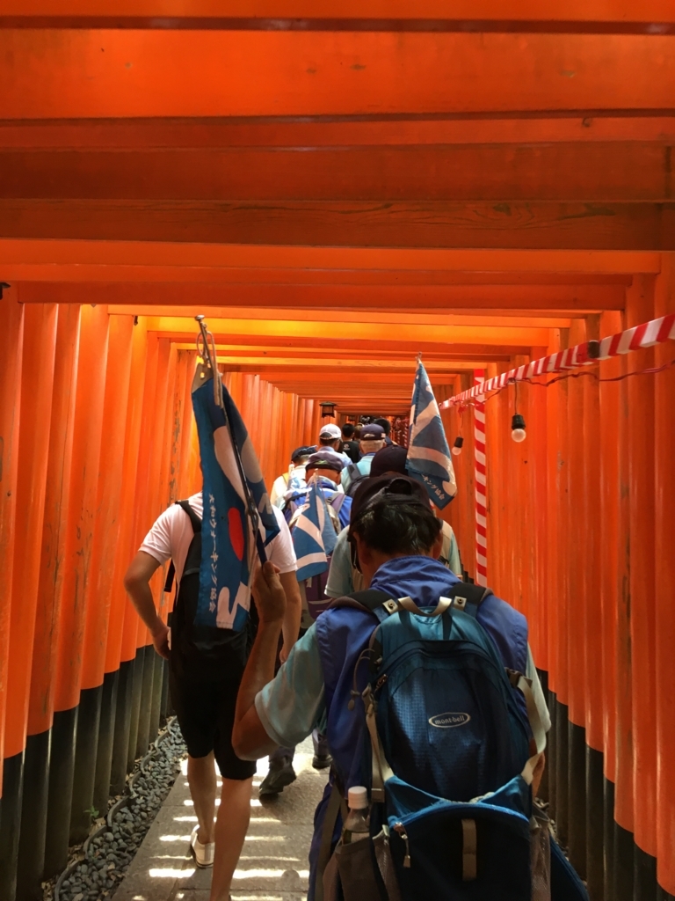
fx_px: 754
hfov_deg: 48.2
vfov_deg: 61.7
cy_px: 450
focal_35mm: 29
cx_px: 338
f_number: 2.2
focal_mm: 4.15
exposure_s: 1/30
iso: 32
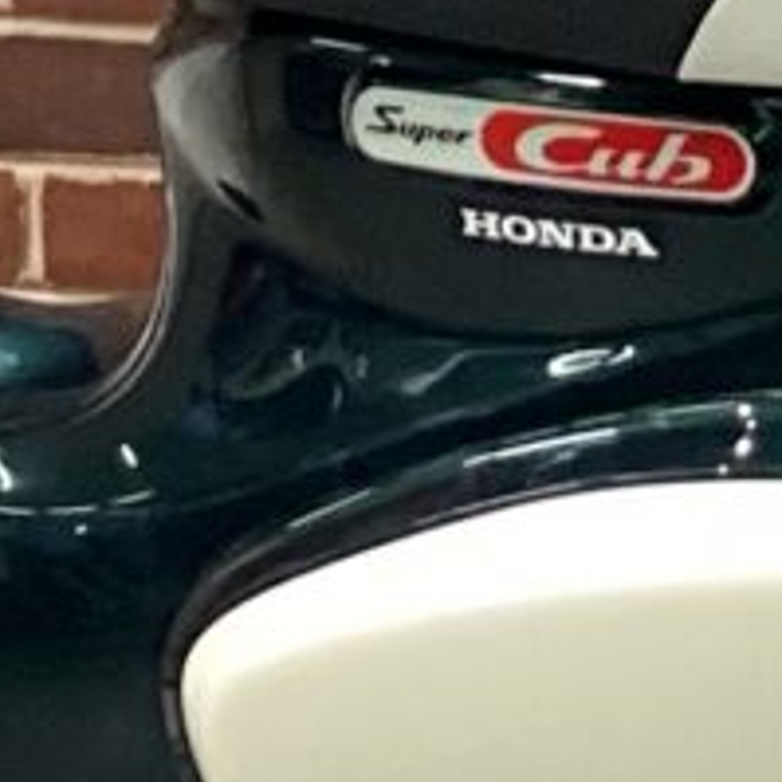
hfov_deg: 6.6
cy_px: -310
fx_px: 6773
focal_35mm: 265
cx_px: 810
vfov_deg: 6.5
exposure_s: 1/50
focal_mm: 3.3
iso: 250
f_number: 2.4
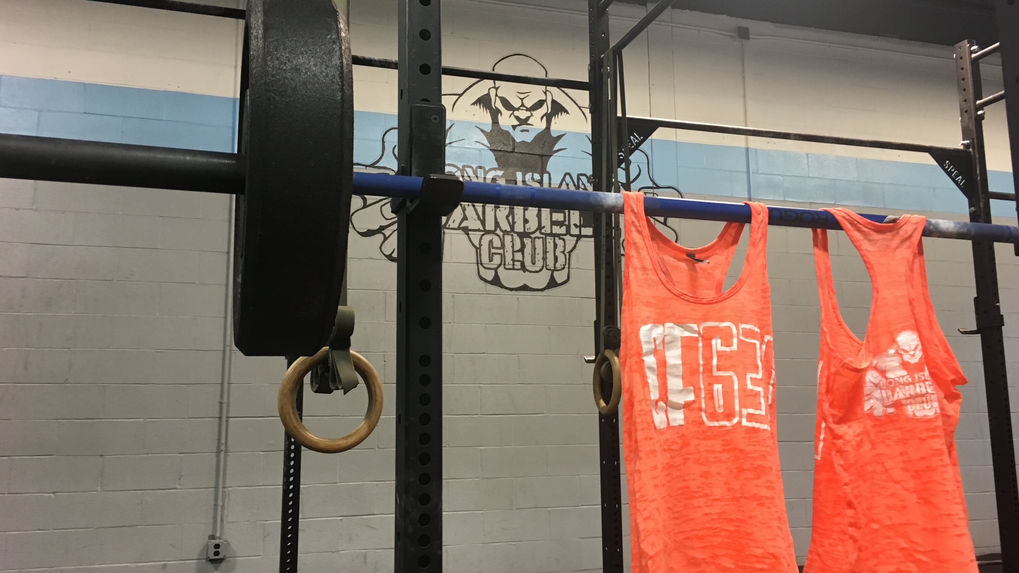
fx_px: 865
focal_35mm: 32
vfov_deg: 36.7
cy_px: 274
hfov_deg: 61.0
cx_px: 508
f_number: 2.2
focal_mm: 4.15
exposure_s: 1/30
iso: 100
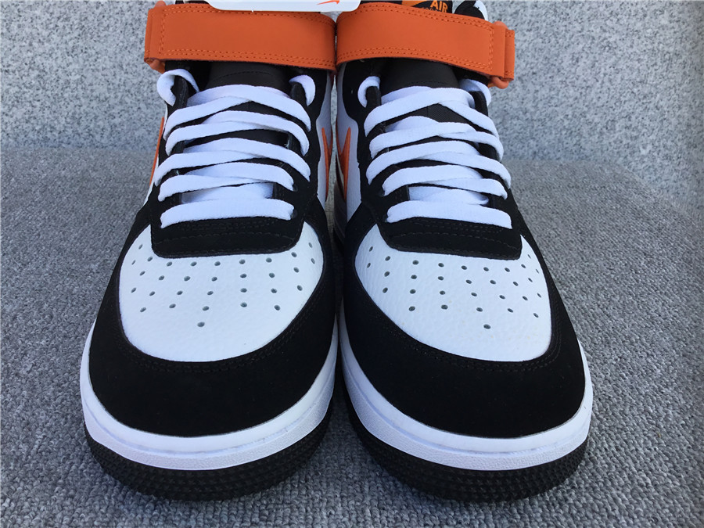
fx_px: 630
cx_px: 352
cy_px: 264
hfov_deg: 58.4
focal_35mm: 31
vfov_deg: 45.4
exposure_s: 1/374
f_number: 2.4
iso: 25
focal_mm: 3.3
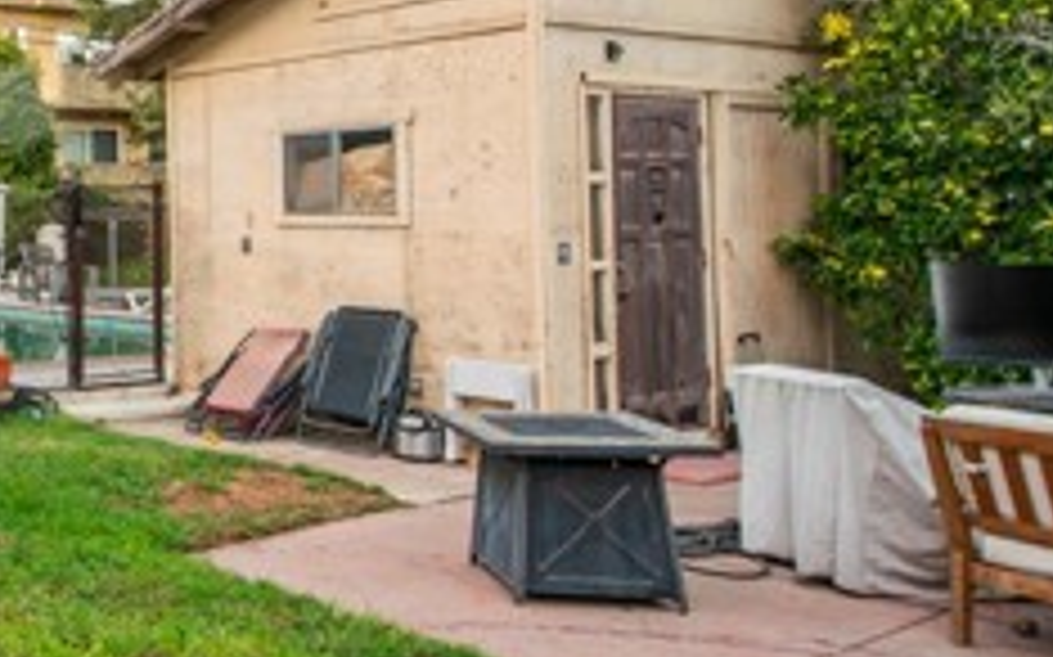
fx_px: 1119
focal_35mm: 39
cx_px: -270
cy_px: 146
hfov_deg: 36.2
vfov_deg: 32.0
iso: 400
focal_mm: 14
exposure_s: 1/40
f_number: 5.6
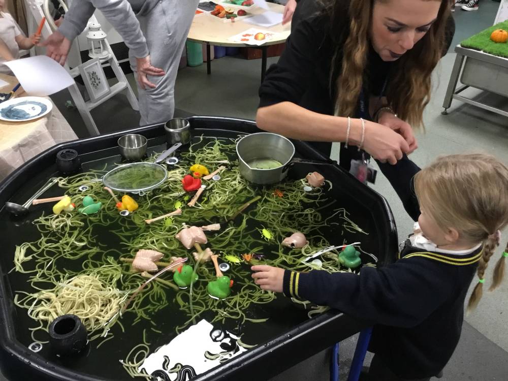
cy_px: 190
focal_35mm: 31
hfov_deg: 58.4
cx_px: 254
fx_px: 455
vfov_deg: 45.4
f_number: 2.4
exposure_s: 1/33
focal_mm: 3.3
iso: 200
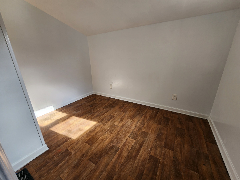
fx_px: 90
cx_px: 120
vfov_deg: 89.9
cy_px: 90
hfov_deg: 106.2
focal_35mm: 13
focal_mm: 2.2
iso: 50
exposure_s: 1/60
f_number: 2.2
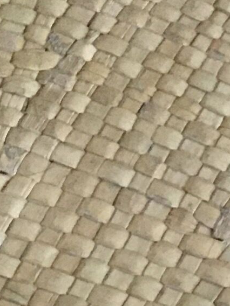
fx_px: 1825
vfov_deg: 7.9
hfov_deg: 6.9
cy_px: 1005
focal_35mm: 206
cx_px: 534
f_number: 2.2
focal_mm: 4.15
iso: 200
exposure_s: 1/33
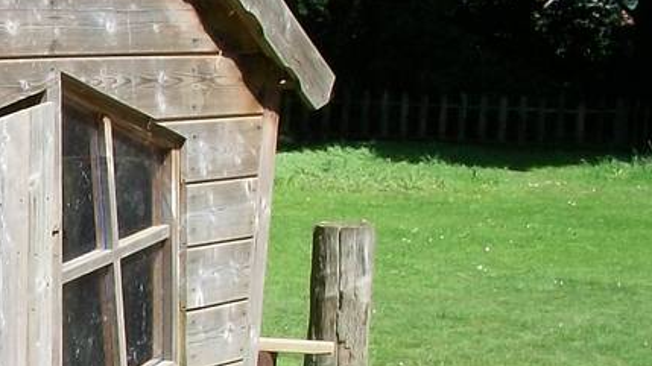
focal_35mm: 130
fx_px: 2247
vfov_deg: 9.2
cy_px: 434
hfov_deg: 14.9
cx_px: -418
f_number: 5.5
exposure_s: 1/250
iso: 80
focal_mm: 5.7
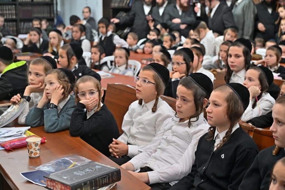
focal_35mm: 57
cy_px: 95
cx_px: 142
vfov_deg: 23.8
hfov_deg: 35.0
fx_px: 451
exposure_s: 1/200
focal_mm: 57
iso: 640
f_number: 4
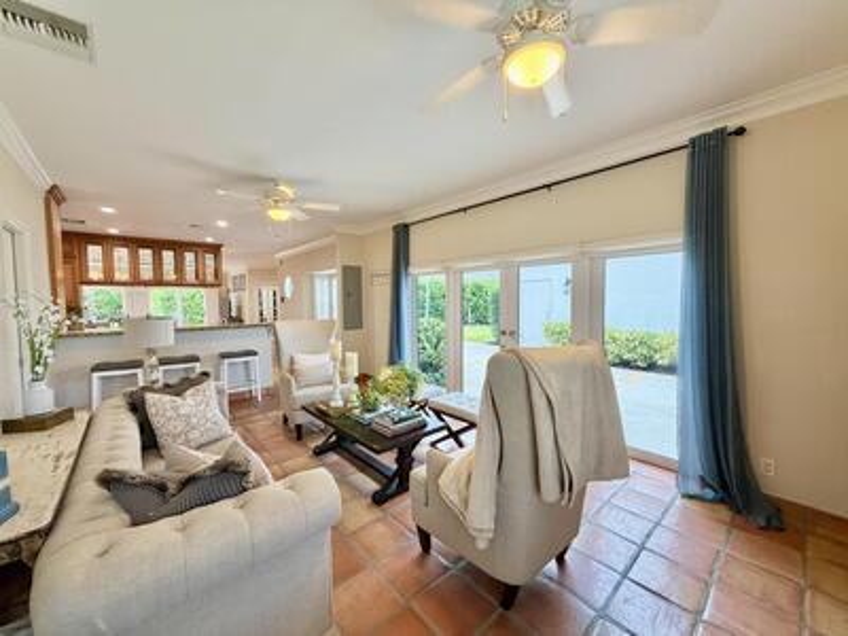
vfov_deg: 85.7
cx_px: 424
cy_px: 318
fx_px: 343
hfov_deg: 102.1
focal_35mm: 14
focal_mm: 2.22
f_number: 2.2
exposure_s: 1/60
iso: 250
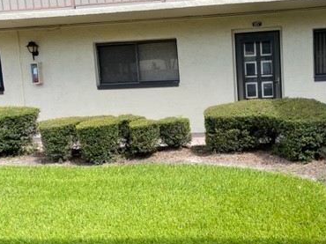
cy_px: 129
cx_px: 231
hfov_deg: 41.3
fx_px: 424
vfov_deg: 32.1
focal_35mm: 45
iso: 32
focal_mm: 4.2
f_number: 1.6
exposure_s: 1/855
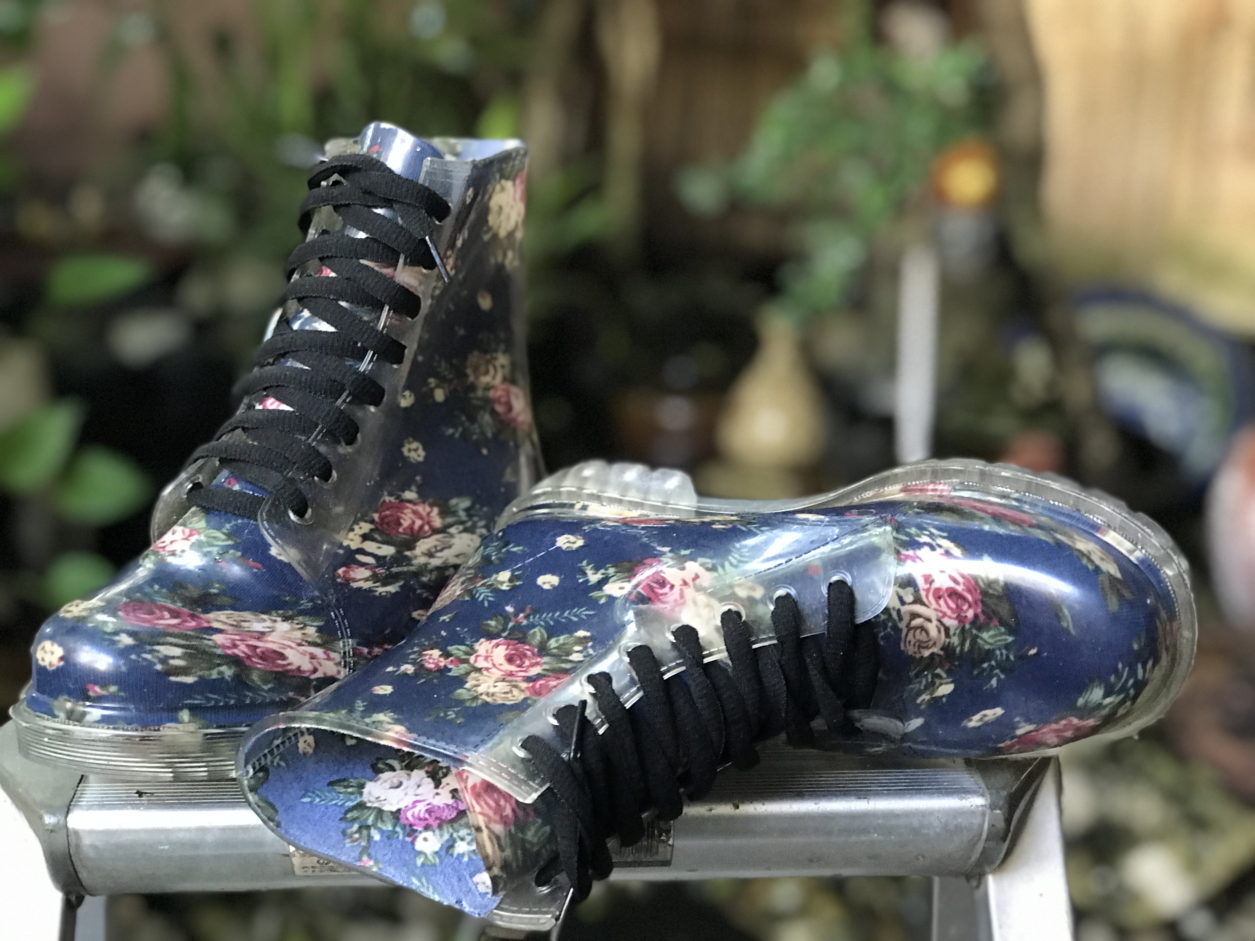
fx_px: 2067
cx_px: 628
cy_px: 470
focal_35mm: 57
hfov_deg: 33.8
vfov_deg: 25.7
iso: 400
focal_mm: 6.6
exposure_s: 1/50
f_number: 2.8
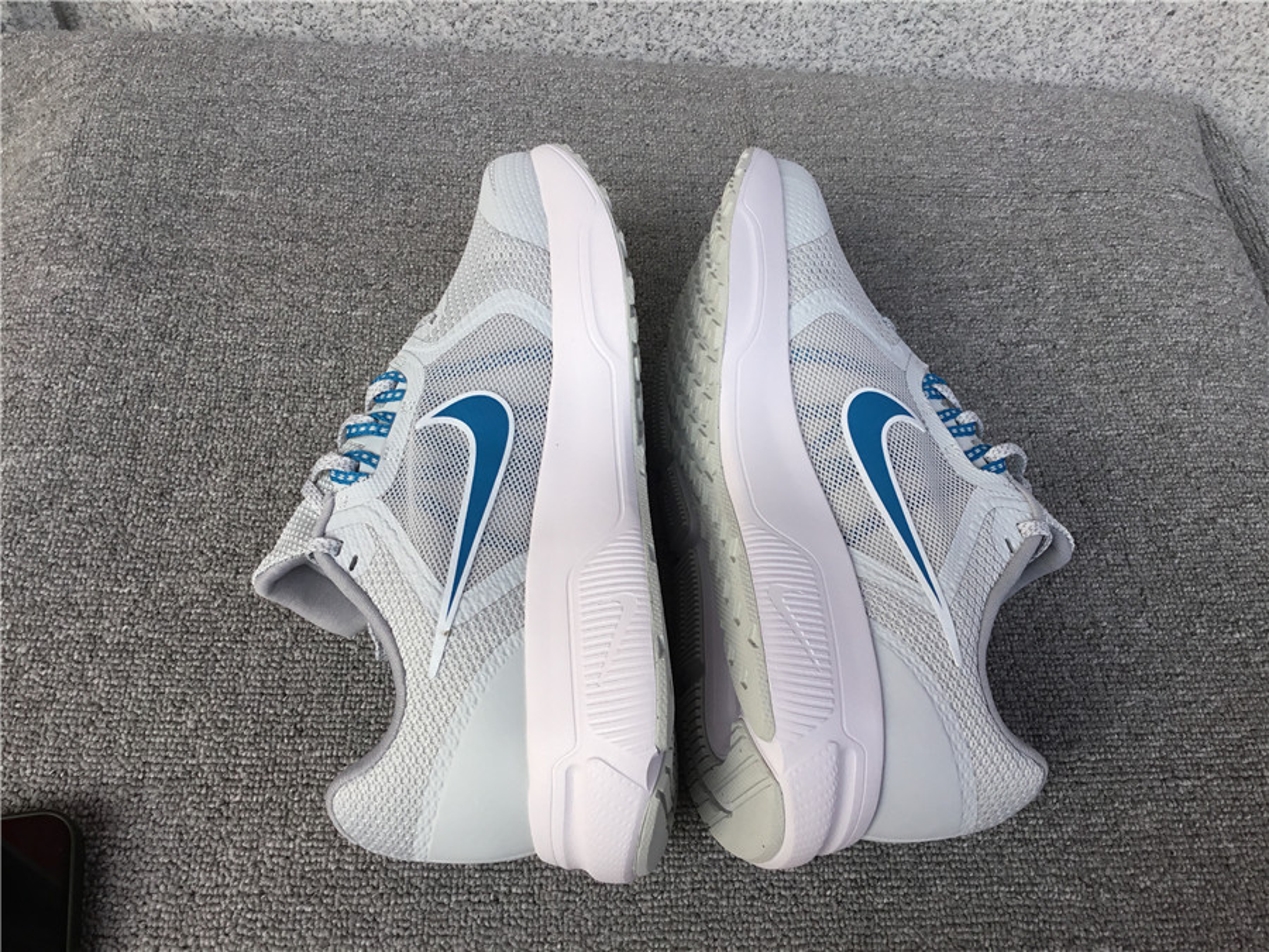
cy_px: 476
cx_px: 634
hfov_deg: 58.4
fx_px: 1136
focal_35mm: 31
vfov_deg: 45.4
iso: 25
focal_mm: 3.3
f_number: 2.4
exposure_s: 1/235
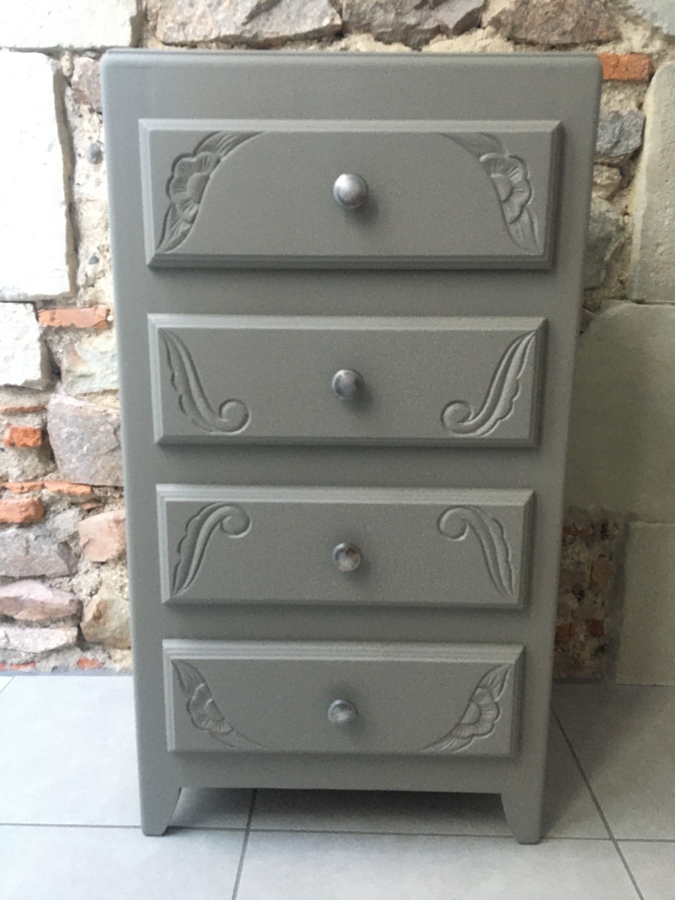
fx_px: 754
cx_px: 338
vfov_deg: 61.7
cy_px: 450
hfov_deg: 48.2
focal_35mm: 29
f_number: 2.2
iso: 200
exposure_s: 1/25
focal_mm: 4.15
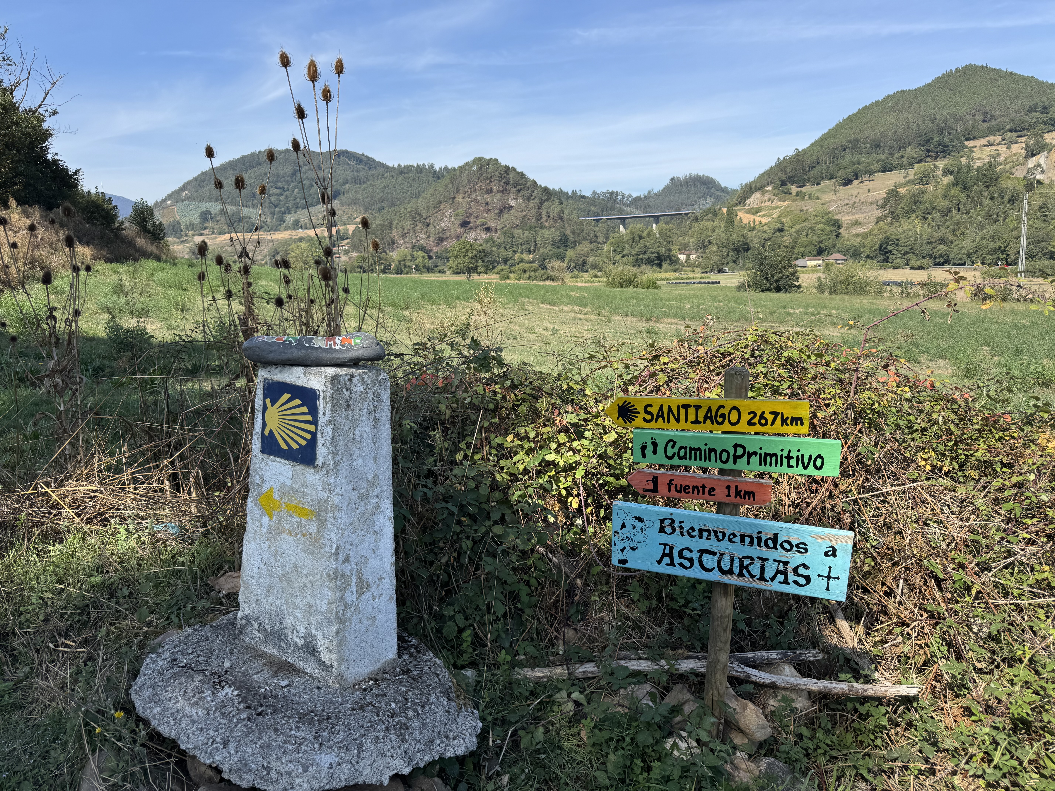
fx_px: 731
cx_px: 528
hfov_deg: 71.6
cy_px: 396
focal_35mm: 24
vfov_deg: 56.8
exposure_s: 1/2604
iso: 80
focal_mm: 6.76
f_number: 1.78
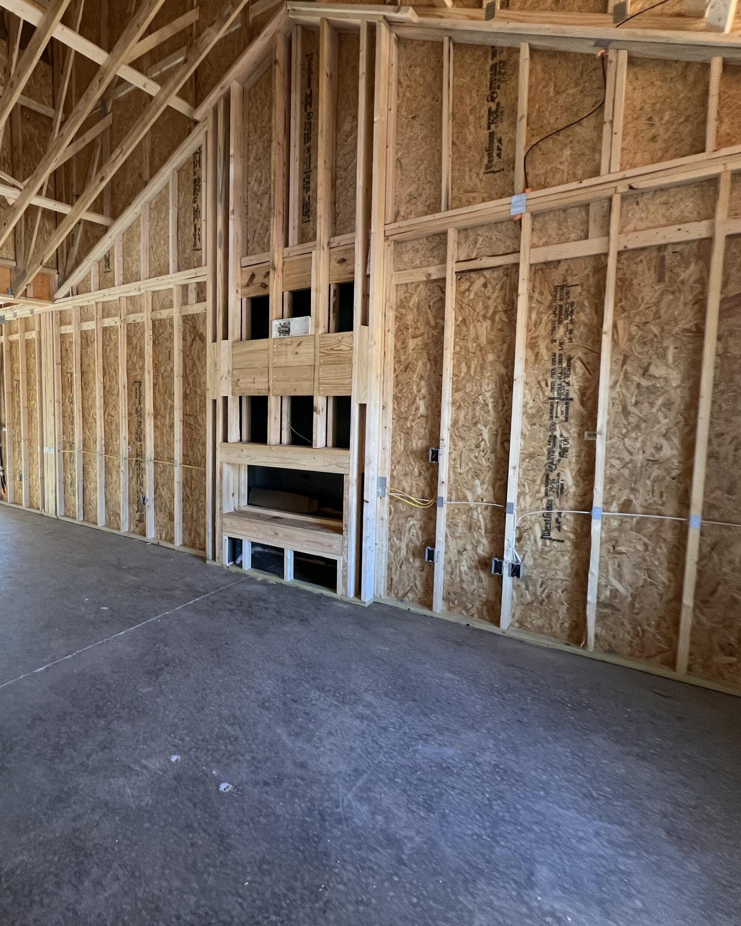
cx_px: 137
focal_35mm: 18
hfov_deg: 66.2
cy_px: 442
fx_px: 493
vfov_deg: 86.3
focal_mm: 1.57
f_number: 1.8
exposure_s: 1/99
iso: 200
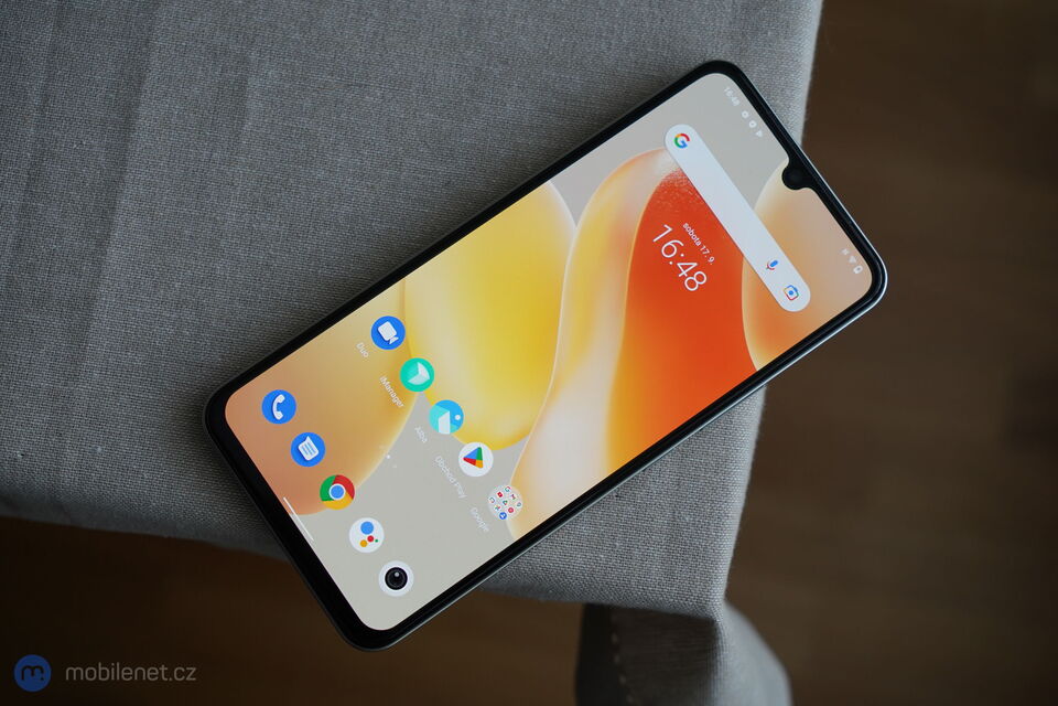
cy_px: 353
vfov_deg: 25.5
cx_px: 529
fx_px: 1557
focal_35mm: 53
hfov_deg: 37.5
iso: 1000
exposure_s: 1/125
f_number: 5.6
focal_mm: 53
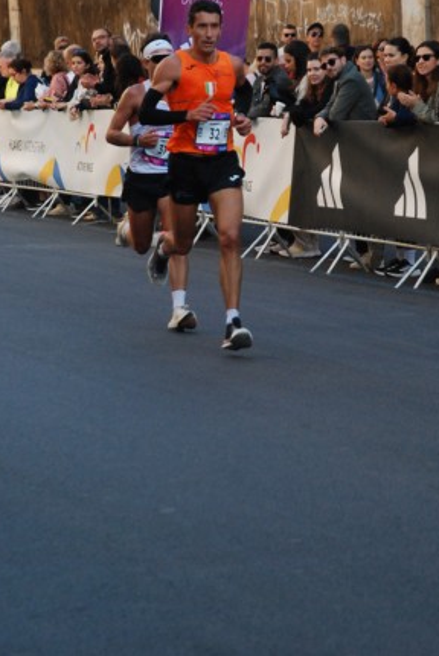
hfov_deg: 6.9
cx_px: 269
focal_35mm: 199
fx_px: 3628
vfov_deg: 10.3
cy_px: 228
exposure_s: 1/500
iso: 1000
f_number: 5.6
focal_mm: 95
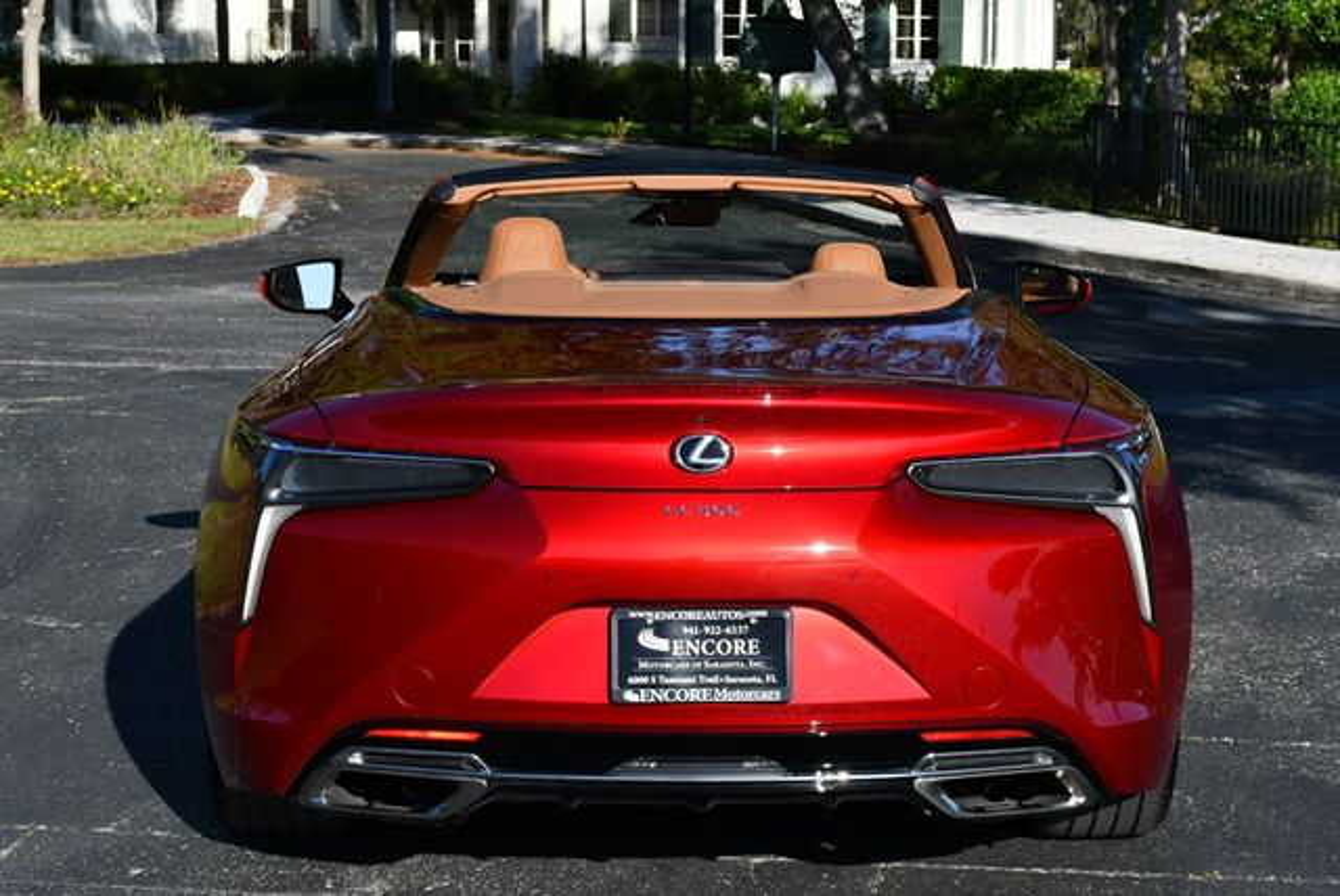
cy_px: 448
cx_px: 670
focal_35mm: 76
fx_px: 2831
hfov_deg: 26.6
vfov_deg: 18.0
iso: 100
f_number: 8
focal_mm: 38
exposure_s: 1/320
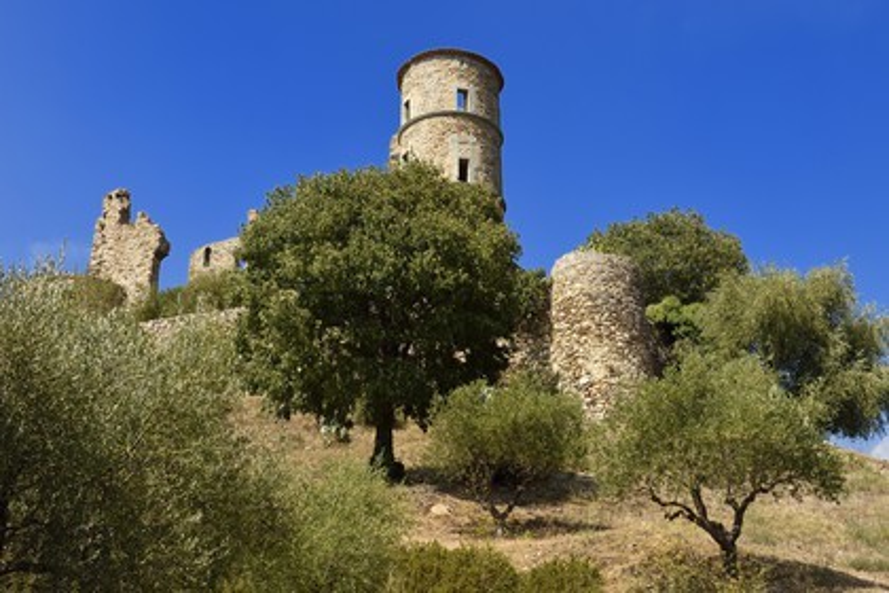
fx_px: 1037
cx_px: 444
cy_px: 296
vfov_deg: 31.9
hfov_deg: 46.4
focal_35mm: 42
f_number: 13
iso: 200
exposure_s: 1/200
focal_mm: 42
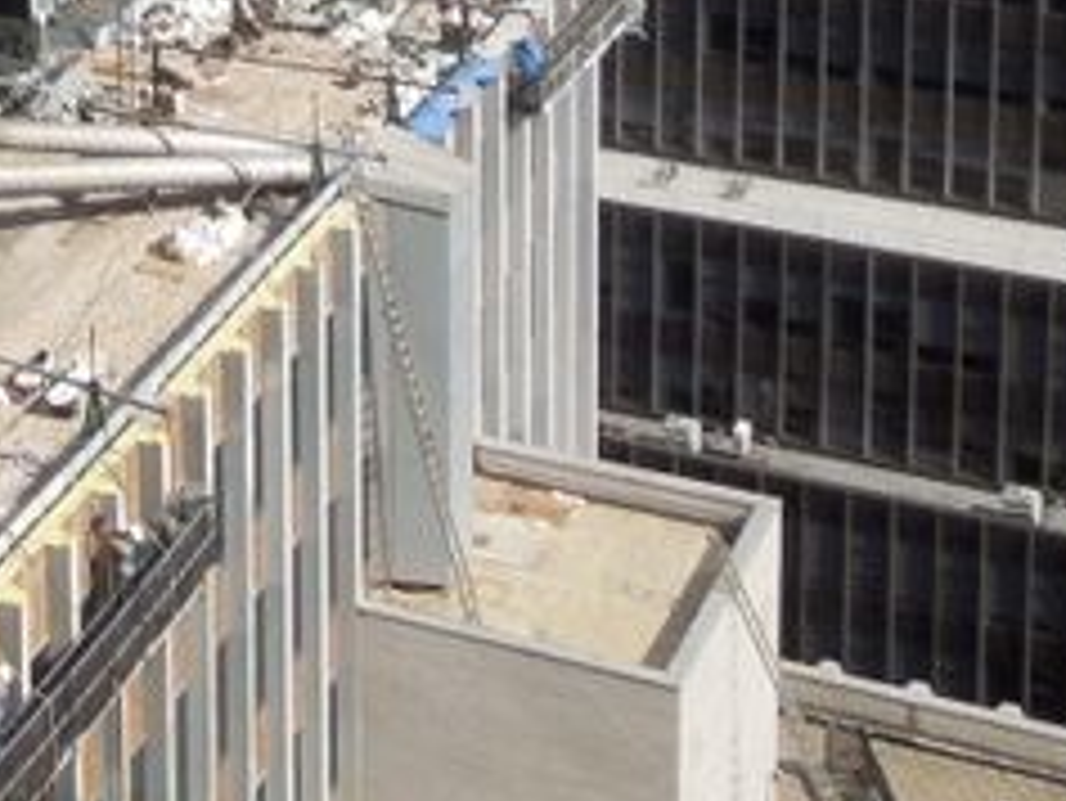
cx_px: -378
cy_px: -706
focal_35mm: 108
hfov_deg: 17.0
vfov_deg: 12.4
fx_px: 3328
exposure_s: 1/1000
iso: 100
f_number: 3.3
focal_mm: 4.5
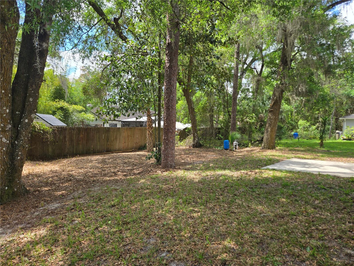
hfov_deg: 73.9
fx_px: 235
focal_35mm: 23
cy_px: 133
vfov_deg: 58.9
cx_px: 177
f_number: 1.8
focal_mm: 5.4
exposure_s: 1/461
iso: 25
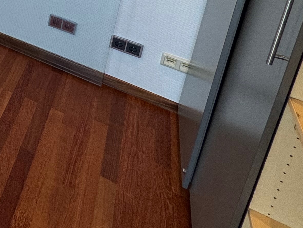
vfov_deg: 23.4
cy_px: -125
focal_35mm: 48
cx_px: -174
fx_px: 420
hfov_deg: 26.1
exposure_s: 1/100
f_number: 2.2
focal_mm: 2.22
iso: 64
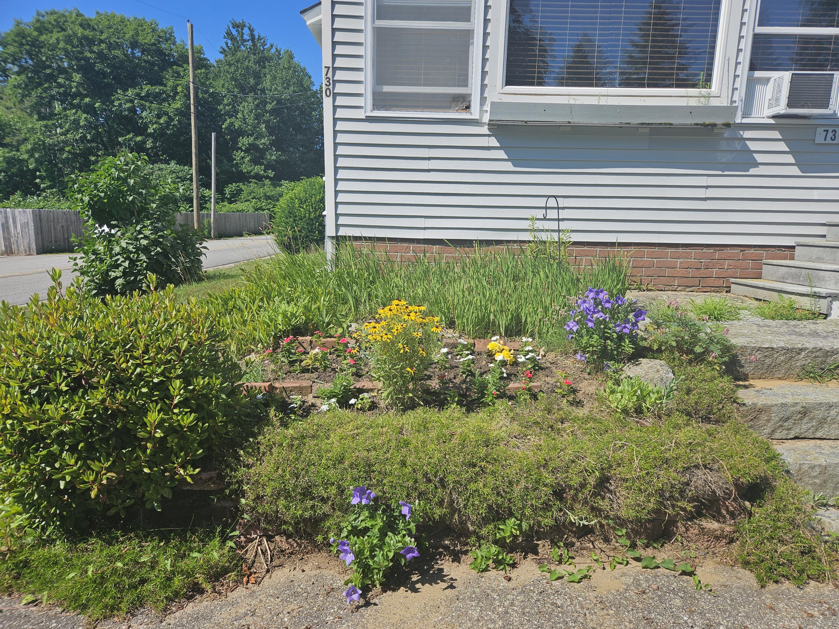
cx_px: 420
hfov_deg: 73.9
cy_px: 314
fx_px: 557
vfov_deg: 58.9
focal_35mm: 23
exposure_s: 1/2365
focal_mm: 5.4
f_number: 1.8
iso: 25
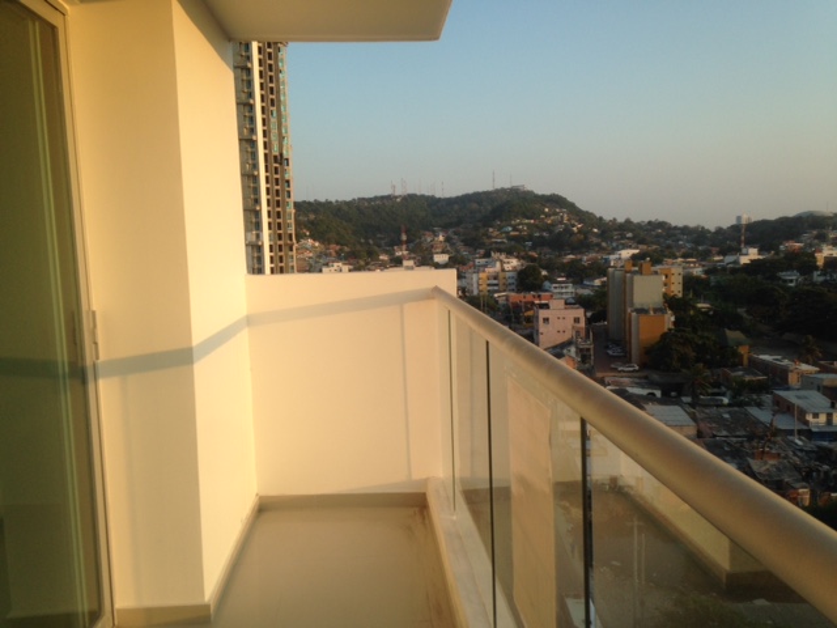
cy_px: 314
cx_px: 418
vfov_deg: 42.9
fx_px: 798
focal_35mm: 33
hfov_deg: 55.4
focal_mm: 4.12
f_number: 2.4
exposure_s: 1/623
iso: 50
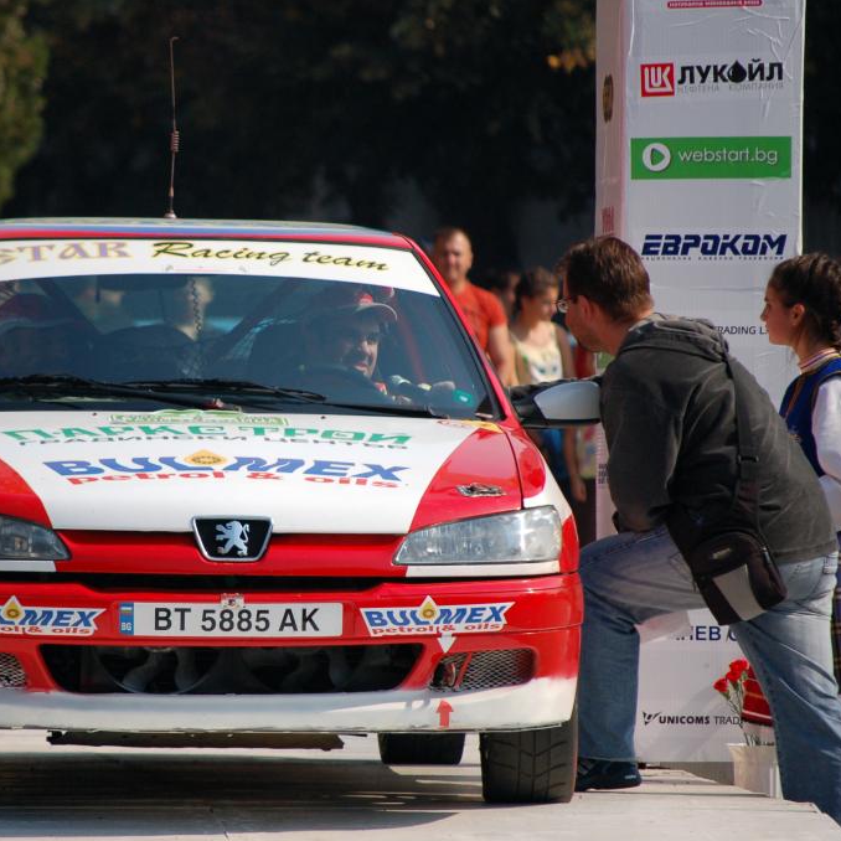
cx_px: 273
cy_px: 420
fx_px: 10582
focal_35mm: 385
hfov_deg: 4.6
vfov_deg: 4.6
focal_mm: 200
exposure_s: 1/2000
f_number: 5.6
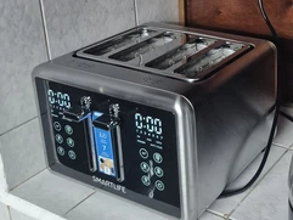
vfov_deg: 33.3
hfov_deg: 42.6
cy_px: 43
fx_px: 356
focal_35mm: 42
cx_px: 238
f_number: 1.8
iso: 1000
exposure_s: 1/100
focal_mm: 5.4
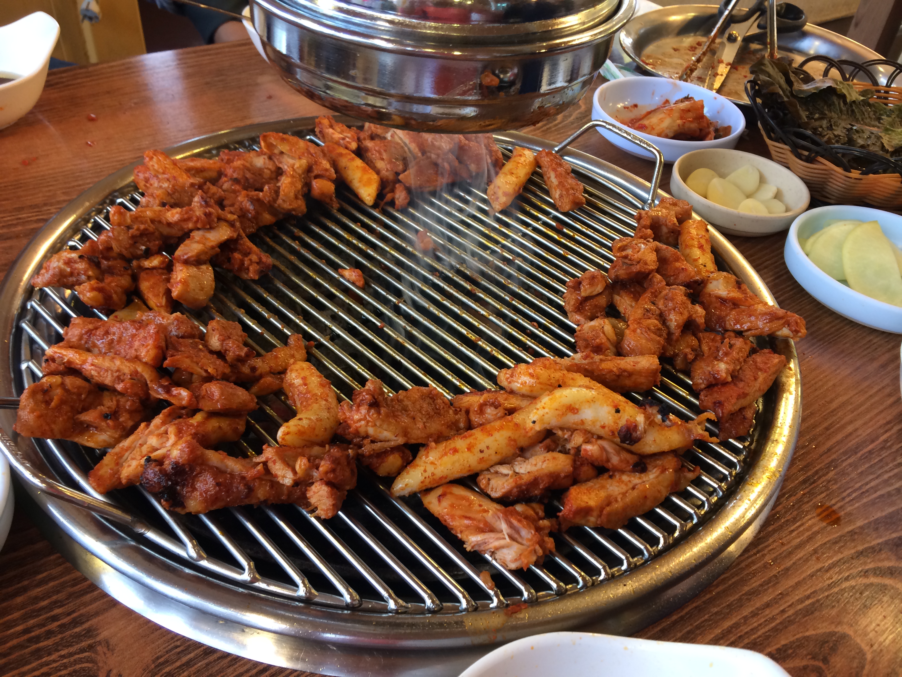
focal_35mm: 30
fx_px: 782
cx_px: 451
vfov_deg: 46.8
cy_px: 338
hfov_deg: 60.0
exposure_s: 1/30
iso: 64
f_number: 2.2
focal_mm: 4.12
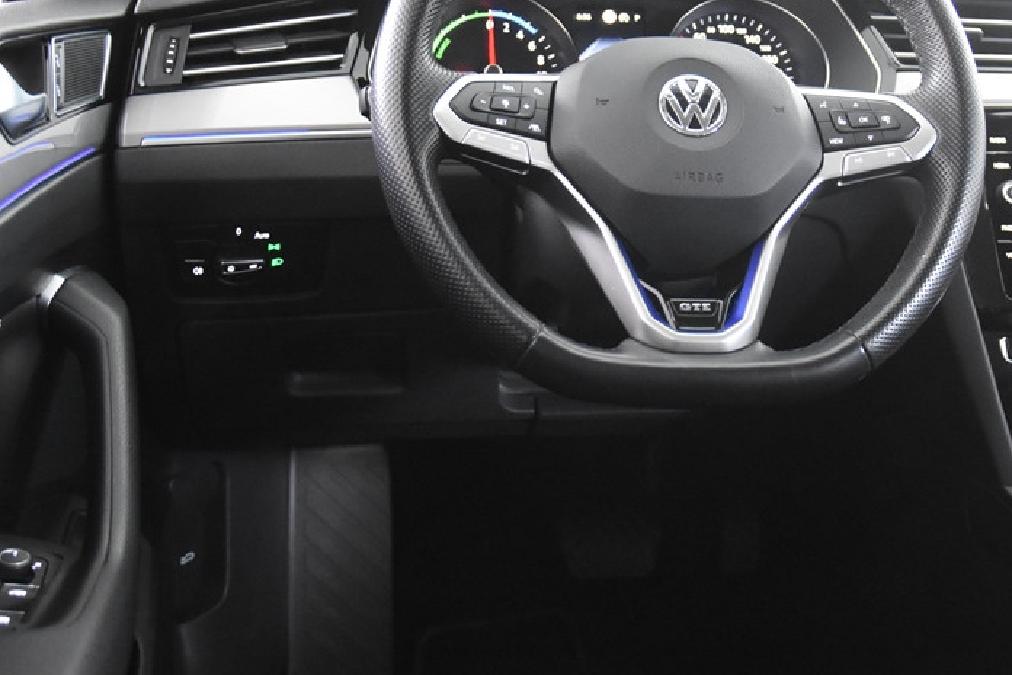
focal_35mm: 53
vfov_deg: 25.5
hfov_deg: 37.3
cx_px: 628
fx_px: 1490
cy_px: 290
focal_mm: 24
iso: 6400
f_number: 3
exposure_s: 1/40
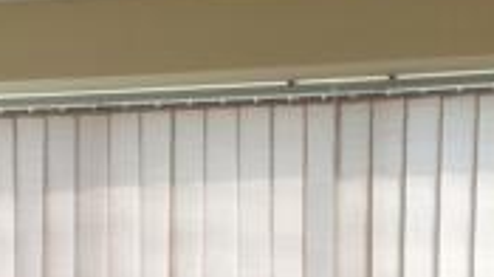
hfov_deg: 19.6
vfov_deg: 10.5
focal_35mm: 109
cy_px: 489
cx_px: 192
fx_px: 1426
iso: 125
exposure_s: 1/120
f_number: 2.4
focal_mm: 4.28
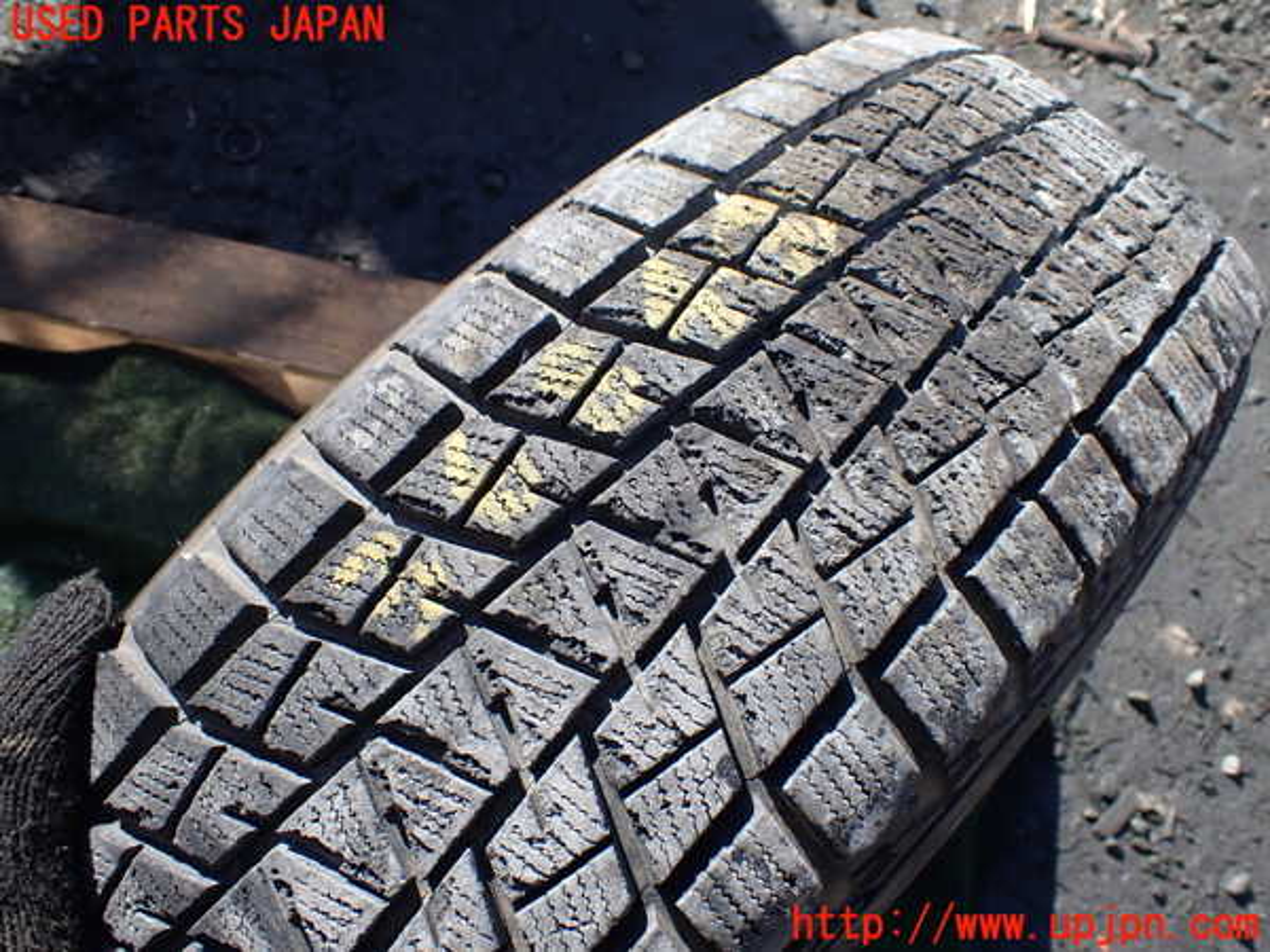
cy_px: 476
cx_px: 635
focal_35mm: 30
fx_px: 1101
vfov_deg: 46.8
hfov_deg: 60.0
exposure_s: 1/400
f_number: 3.2
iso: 100
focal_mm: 5.4
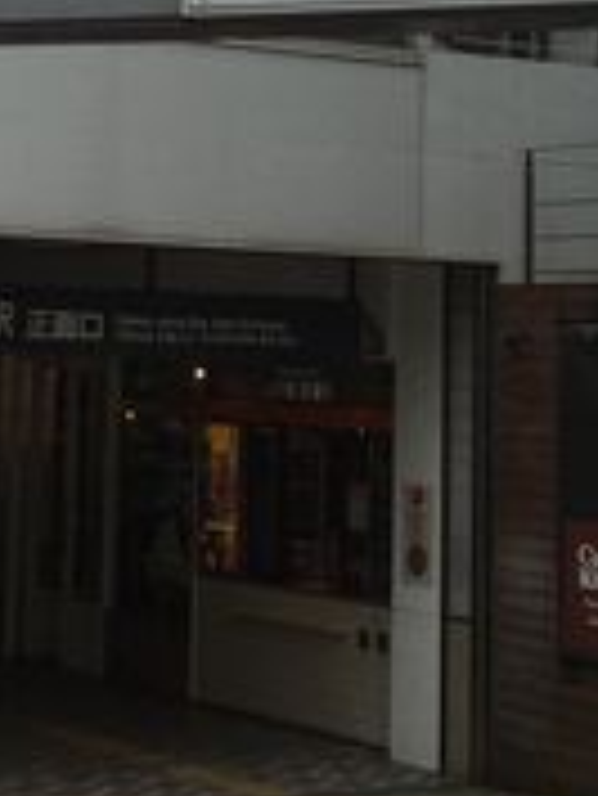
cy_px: 67
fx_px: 2416
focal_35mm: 105
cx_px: 211
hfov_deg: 14.1
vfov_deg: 18.4
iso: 32
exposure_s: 1/1582
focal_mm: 4.15
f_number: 2.2
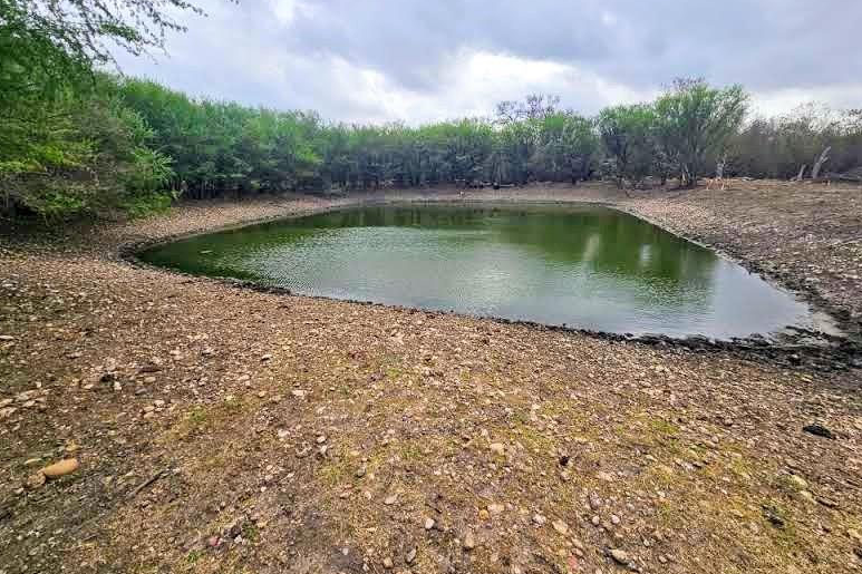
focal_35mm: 14
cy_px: 256
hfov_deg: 104.2
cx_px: 420
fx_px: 335
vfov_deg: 80.9
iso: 50
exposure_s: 1/1160
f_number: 2.2
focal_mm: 2.2
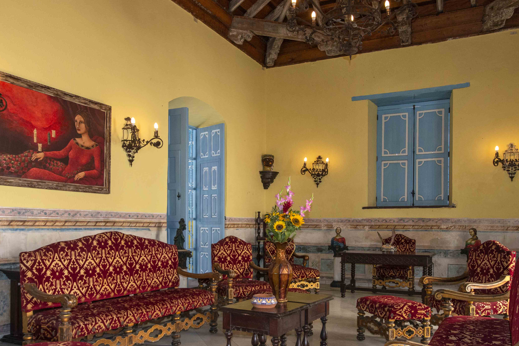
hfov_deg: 58.6
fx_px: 461
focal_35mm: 32
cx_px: 238
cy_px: 231
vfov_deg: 40.6
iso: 1250
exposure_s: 1/125
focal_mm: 18
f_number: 6.3
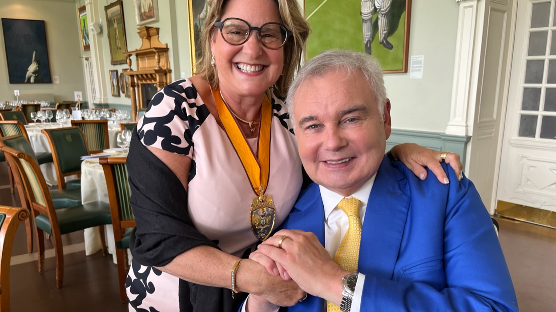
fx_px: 428
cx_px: 284
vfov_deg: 40.0
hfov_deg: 66.1
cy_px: 190
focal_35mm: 29
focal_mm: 5.1
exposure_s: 1/121
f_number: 1.6
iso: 100
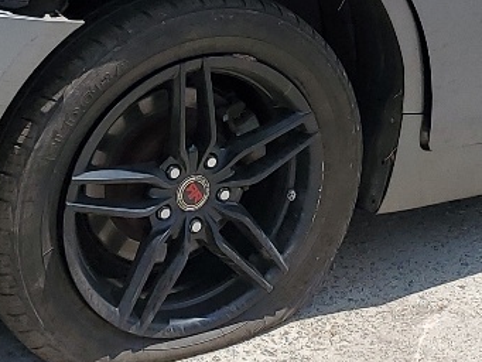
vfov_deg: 11.9
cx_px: 335
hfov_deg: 16.1
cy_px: -48
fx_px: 1699
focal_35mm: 122
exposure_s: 1/5000
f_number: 1.5
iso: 50
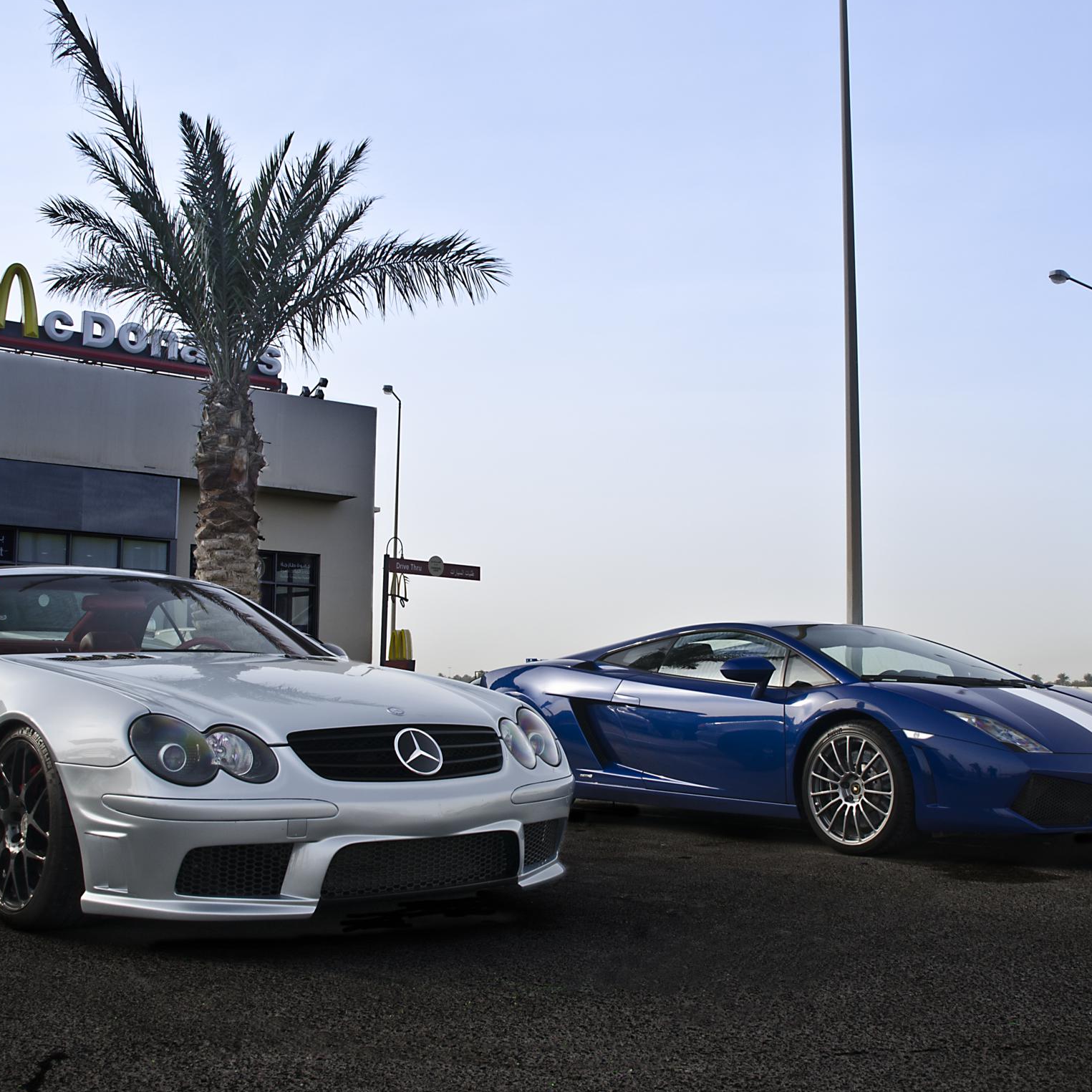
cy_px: 555
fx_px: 1321
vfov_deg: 44.9
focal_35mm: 37
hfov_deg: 44.9
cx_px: 556
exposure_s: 1/60
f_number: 9
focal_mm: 18
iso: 100
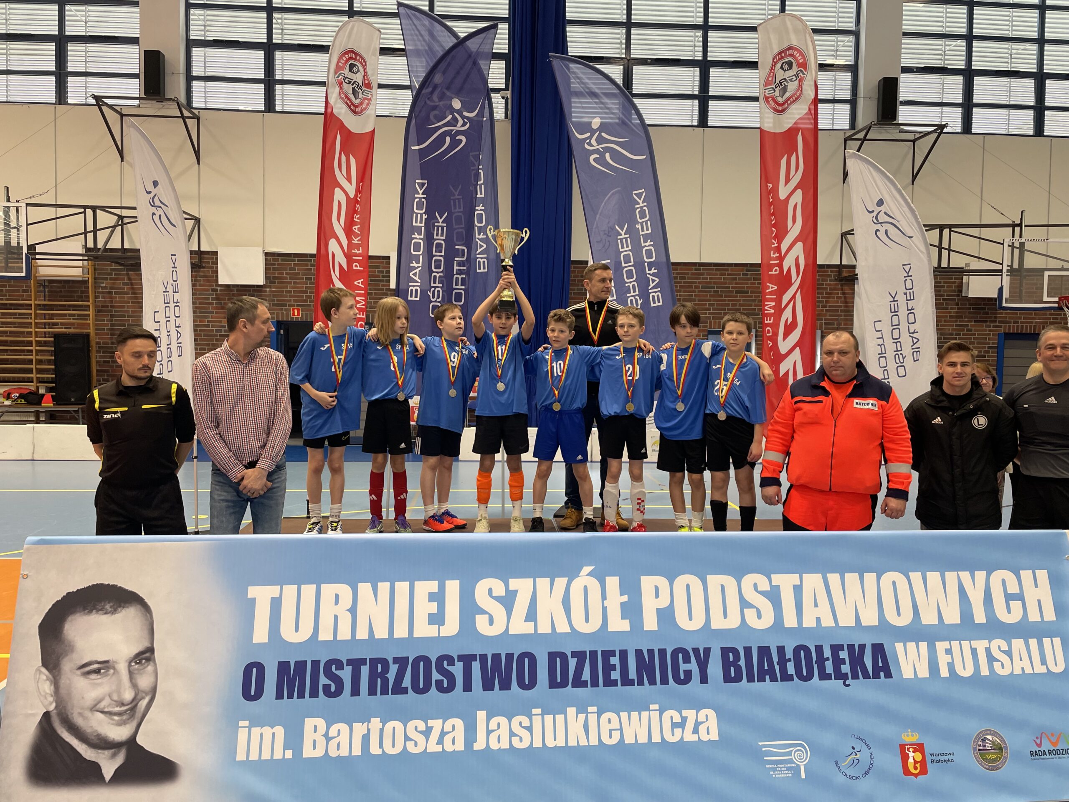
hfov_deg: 67.3
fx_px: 803
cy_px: 401
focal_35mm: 26
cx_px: 534
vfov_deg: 53.1
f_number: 1.6
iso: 125
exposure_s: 1/100
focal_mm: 4.2
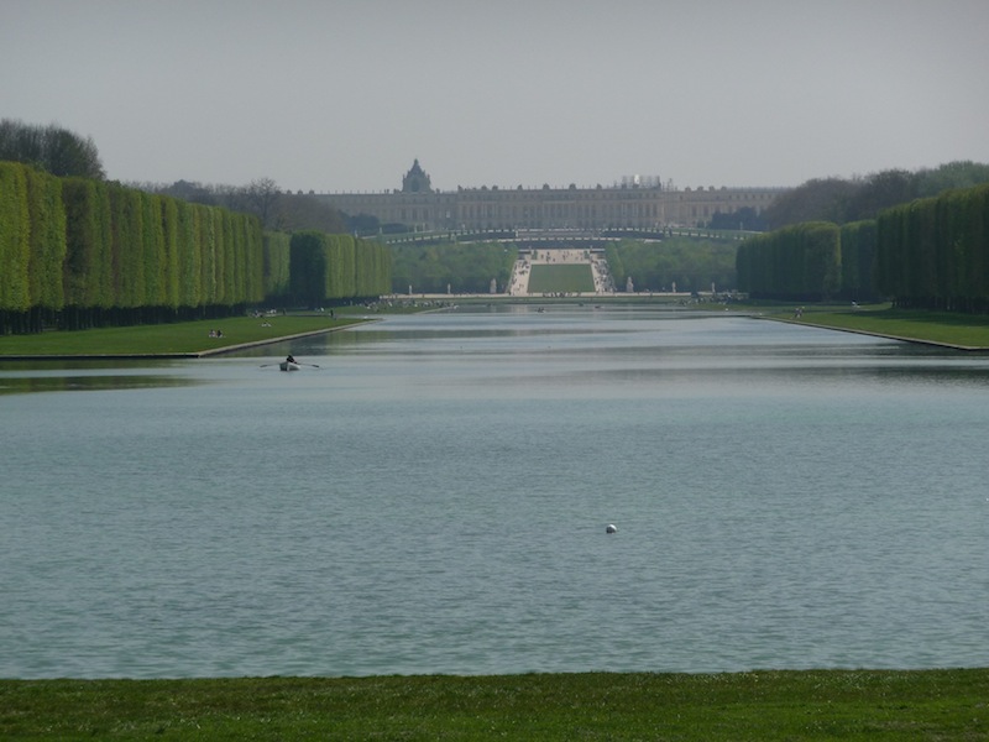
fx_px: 5400
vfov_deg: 7.9
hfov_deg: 10.5
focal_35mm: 189
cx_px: 494
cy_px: 371
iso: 100
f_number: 4.8
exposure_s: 1/1000
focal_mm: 32.3
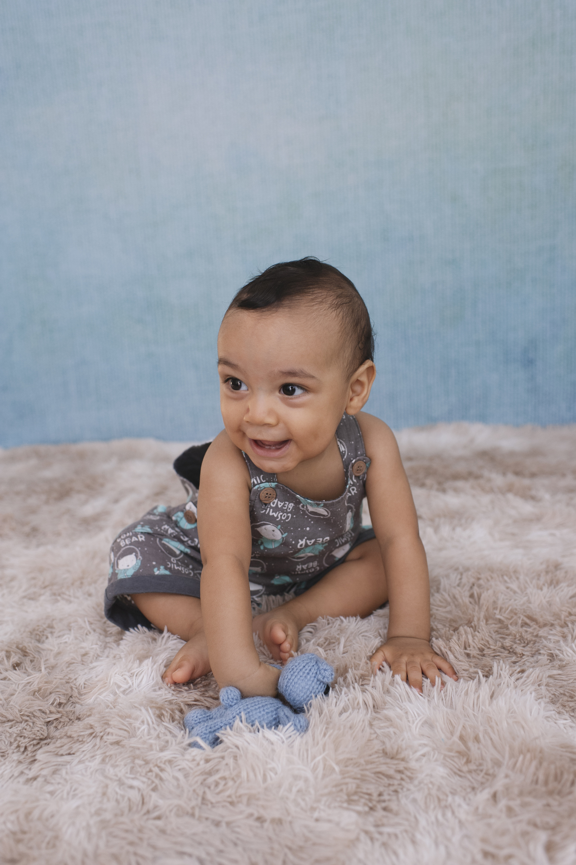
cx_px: 288
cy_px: 432
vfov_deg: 54.5
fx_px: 841
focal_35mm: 35
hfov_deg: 37.8
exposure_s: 1/200
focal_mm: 35
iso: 640
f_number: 4
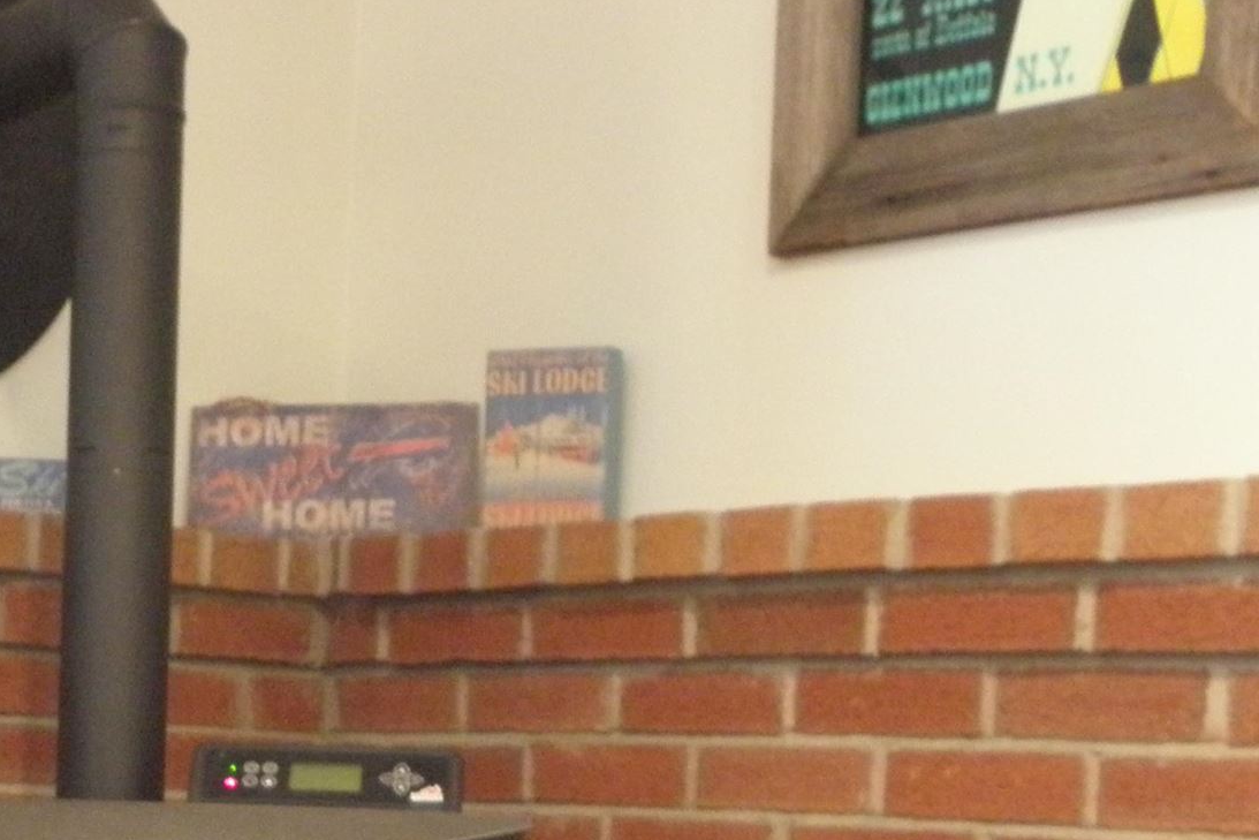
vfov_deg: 16.3
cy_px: 1286
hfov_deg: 25.1
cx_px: -59
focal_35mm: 76
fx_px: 2658
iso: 400
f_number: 2.8
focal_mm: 4.6
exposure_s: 1/5
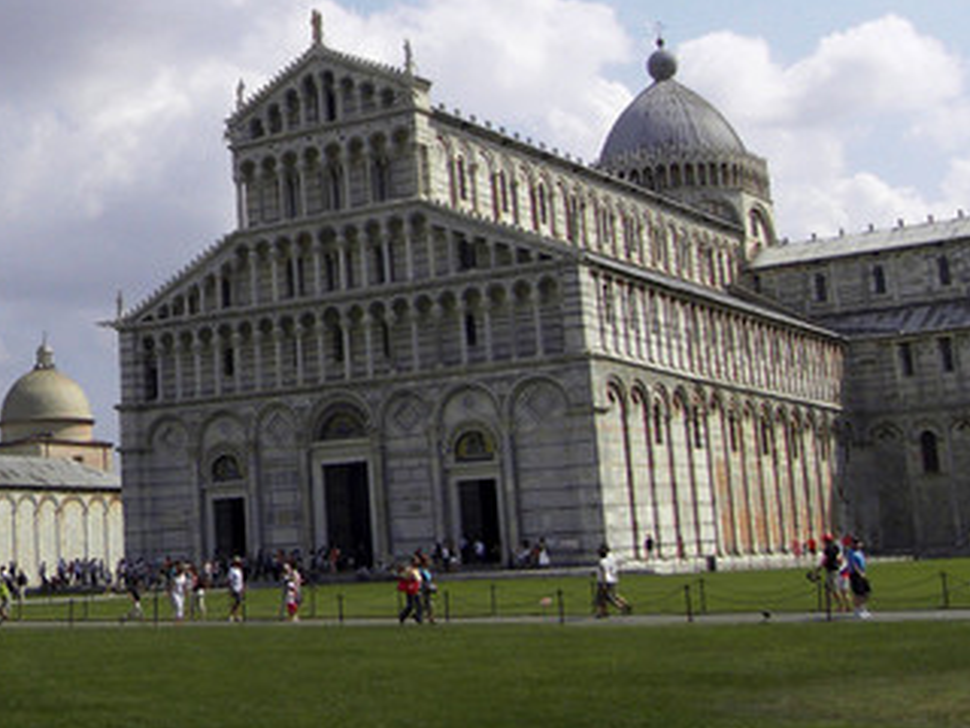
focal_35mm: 60
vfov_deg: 24.2
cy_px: 197
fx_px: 1681
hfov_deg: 30.8
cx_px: 103
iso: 80
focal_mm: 4.3
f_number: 7.3
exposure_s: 1/500
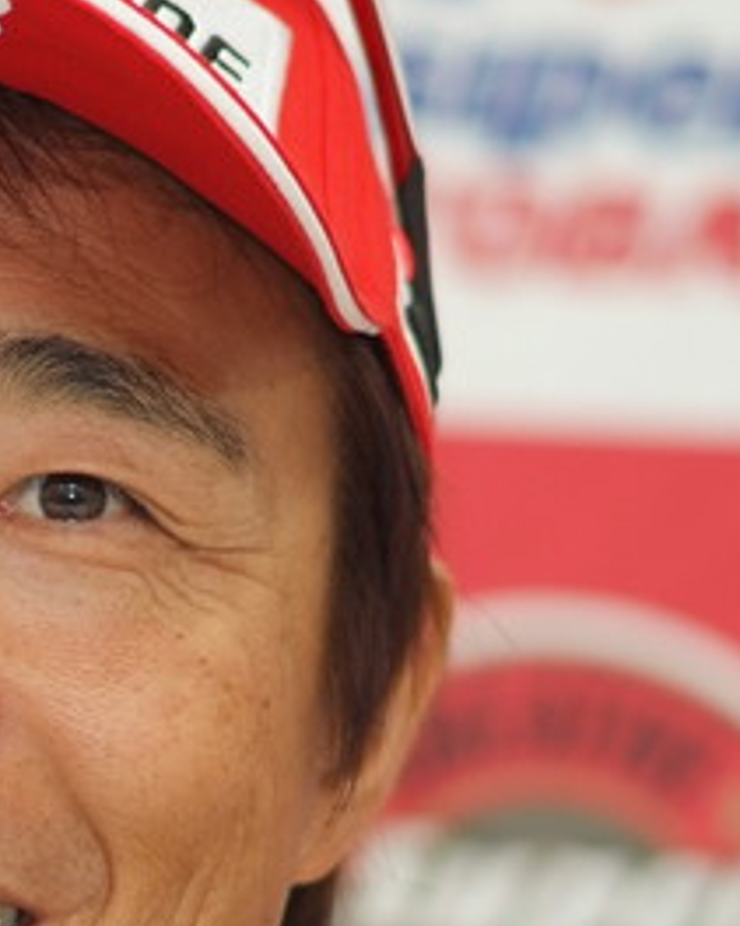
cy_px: 779
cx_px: -260
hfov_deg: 2.2
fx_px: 18928
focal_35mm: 691
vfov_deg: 2.8
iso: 800
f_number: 2.8
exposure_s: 1/250
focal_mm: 180
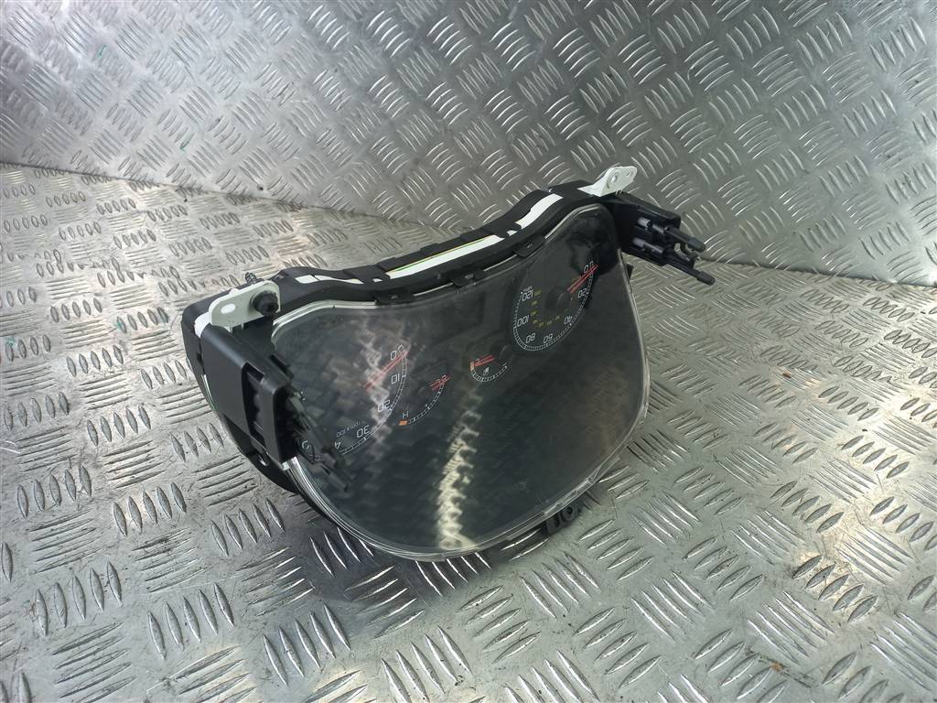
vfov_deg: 54.9
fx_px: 677
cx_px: 468
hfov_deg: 69.4
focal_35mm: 25
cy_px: 352
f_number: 1.8
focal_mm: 4.6
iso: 50
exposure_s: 1/50
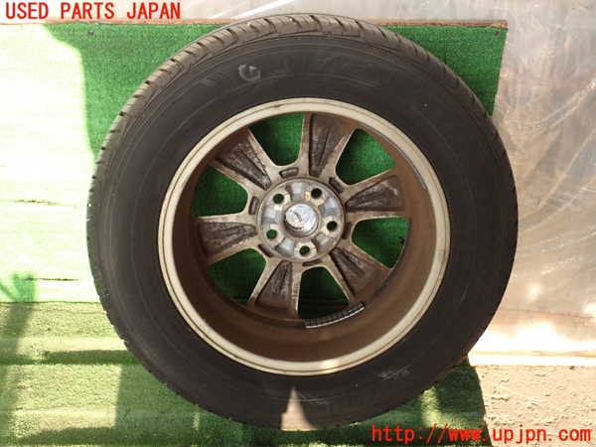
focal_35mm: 44
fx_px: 758
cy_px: 224
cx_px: 298
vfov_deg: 32.9
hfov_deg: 42.9
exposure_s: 1/125
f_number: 2.9
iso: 250
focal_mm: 7.84
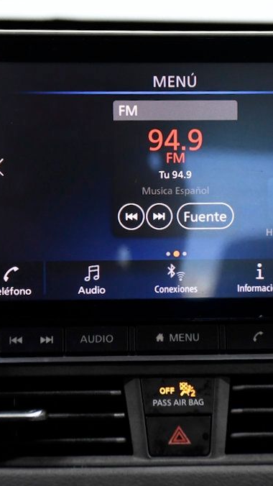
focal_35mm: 100
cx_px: 175
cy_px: 244
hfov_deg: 12.1
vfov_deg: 21.4
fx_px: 1288
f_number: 4.5
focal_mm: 42
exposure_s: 1/200
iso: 2500
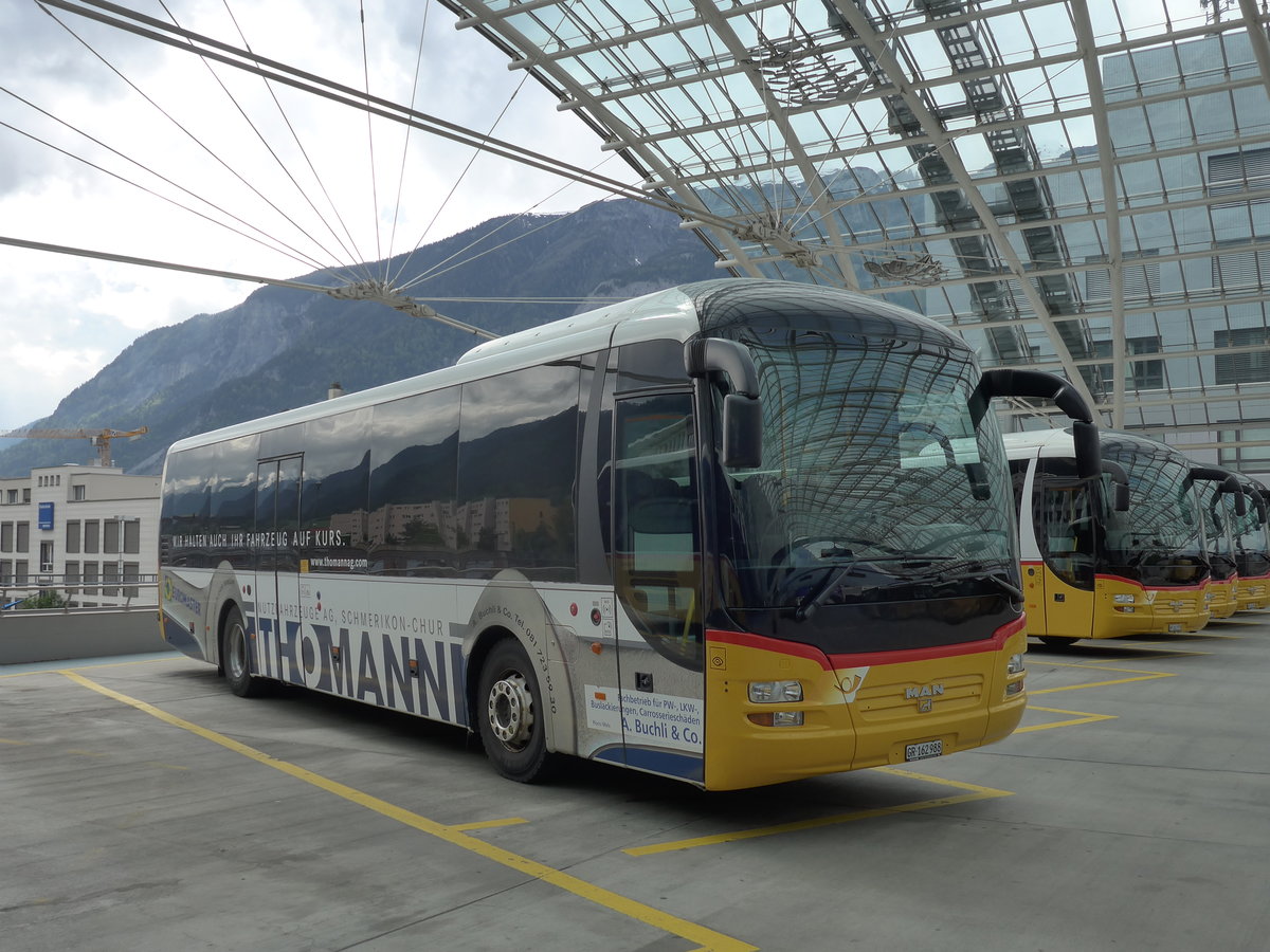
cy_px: 476
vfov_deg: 41.8
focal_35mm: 34
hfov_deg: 54.0
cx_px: 635
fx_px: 1247
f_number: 3.5
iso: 160
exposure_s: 1/640
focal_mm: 7
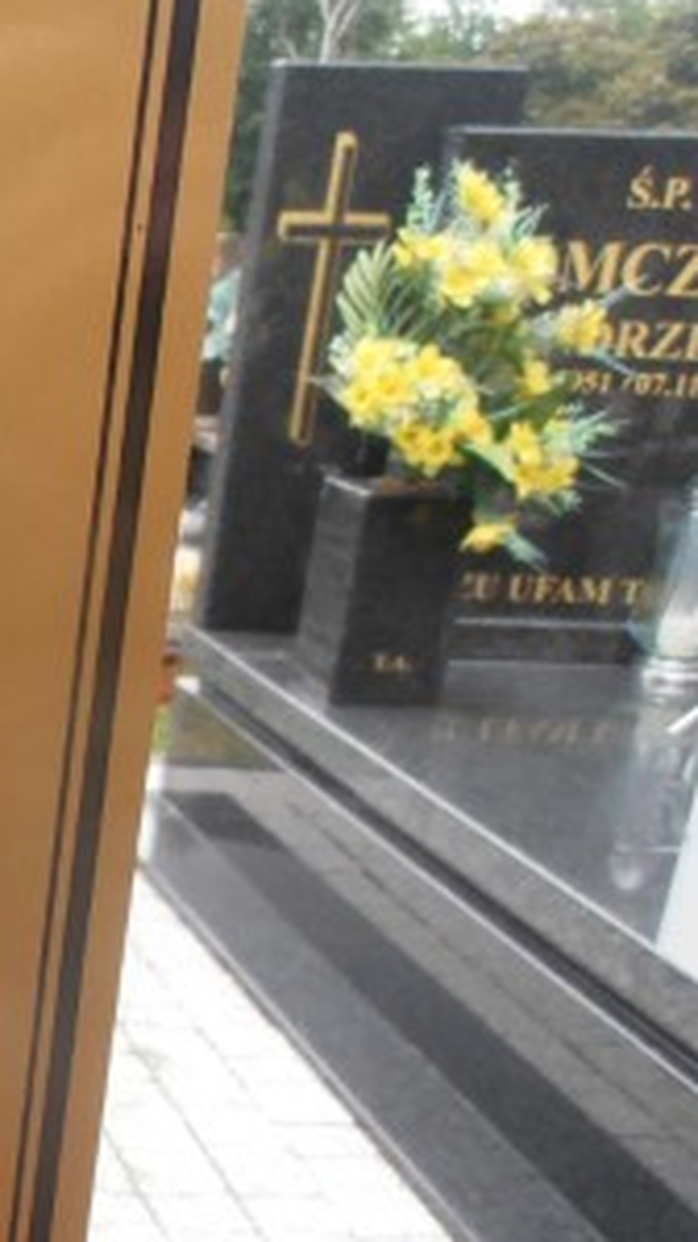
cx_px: -548
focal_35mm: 56
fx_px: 1844
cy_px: 856
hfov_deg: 17.5
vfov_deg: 36.7
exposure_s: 1/250
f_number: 3
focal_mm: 4.2
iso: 80
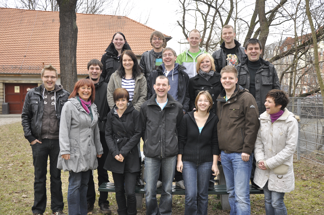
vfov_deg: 35.4
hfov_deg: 51.3
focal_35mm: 38
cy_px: 108
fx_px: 337
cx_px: 162
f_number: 5
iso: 400
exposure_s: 1/60
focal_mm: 25
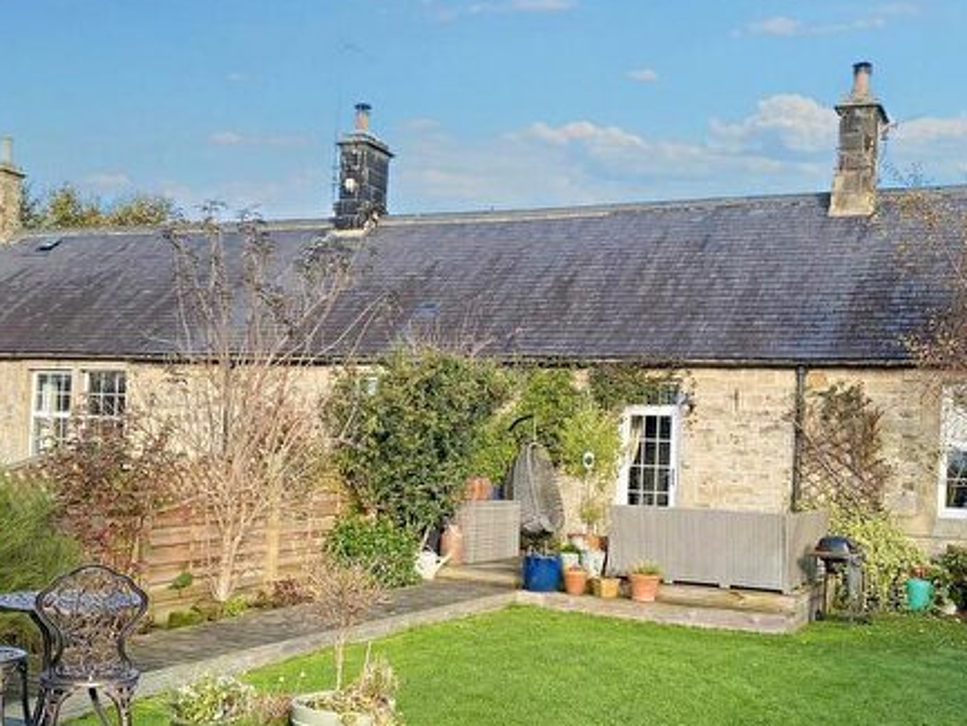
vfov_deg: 34.2
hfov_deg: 44.8
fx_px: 1174
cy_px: 446
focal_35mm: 42
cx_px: 507
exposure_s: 1/1272
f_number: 1.8
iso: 32
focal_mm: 4.2
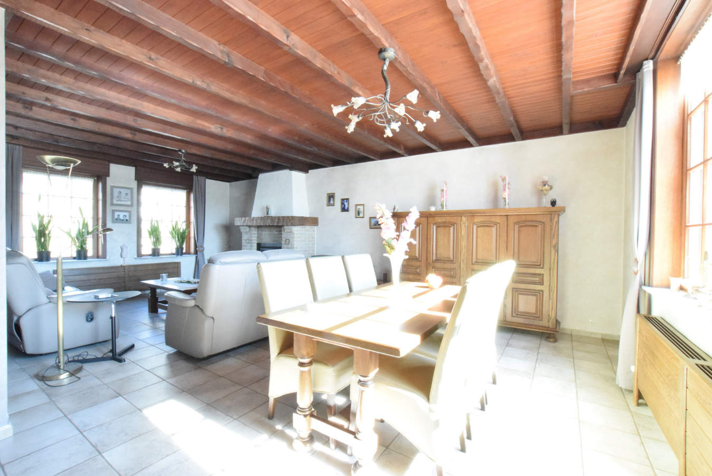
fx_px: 297
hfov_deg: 100.4
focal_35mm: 15
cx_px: 356
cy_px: 238
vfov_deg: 77.4
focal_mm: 10
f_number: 16
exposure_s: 1/15
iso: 5600
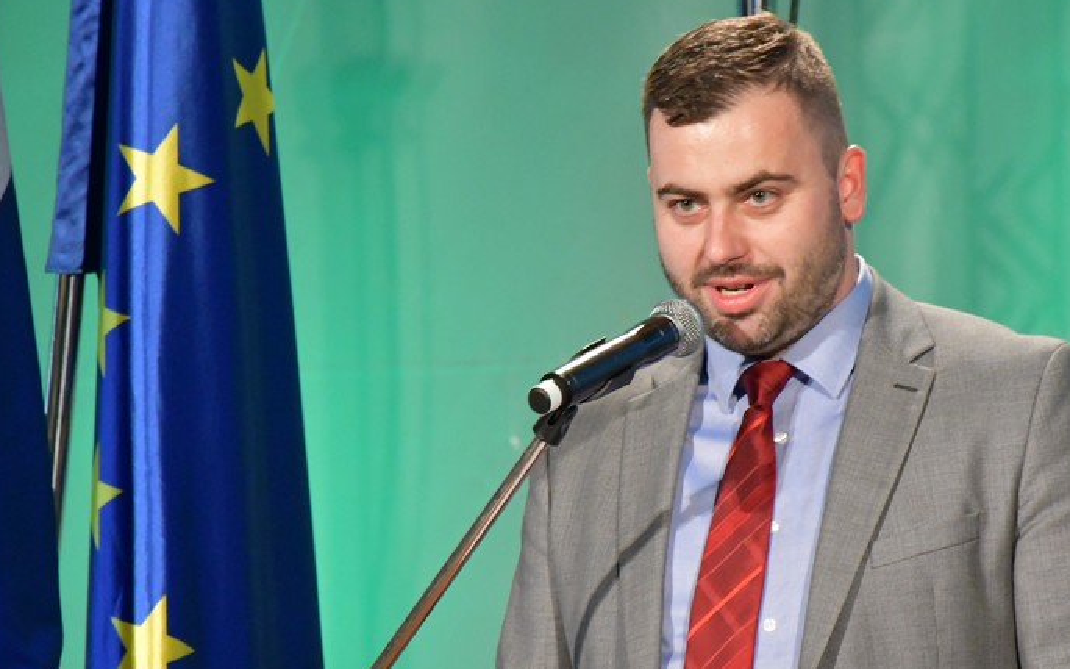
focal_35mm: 320
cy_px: 438
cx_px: 586
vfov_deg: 4.1
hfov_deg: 6.6
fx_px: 9331
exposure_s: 1/250
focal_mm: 140
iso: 5000
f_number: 5.6
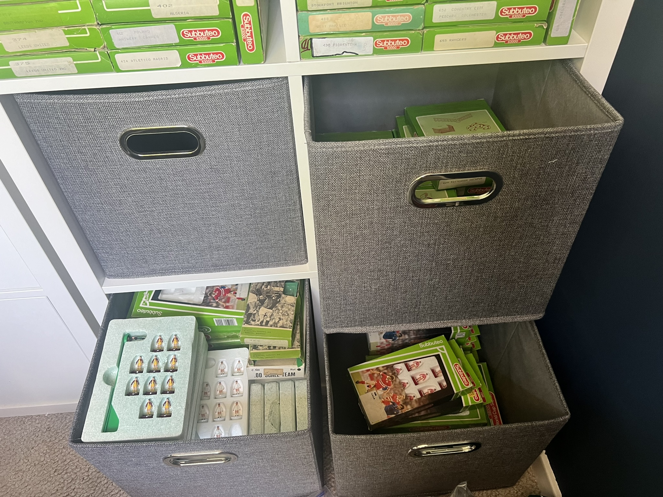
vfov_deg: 53.1
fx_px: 498
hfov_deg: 67.3
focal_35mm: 26
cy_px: 248
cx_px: 332
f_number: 1.5
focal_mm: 5.7
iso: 200
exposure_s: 1/60
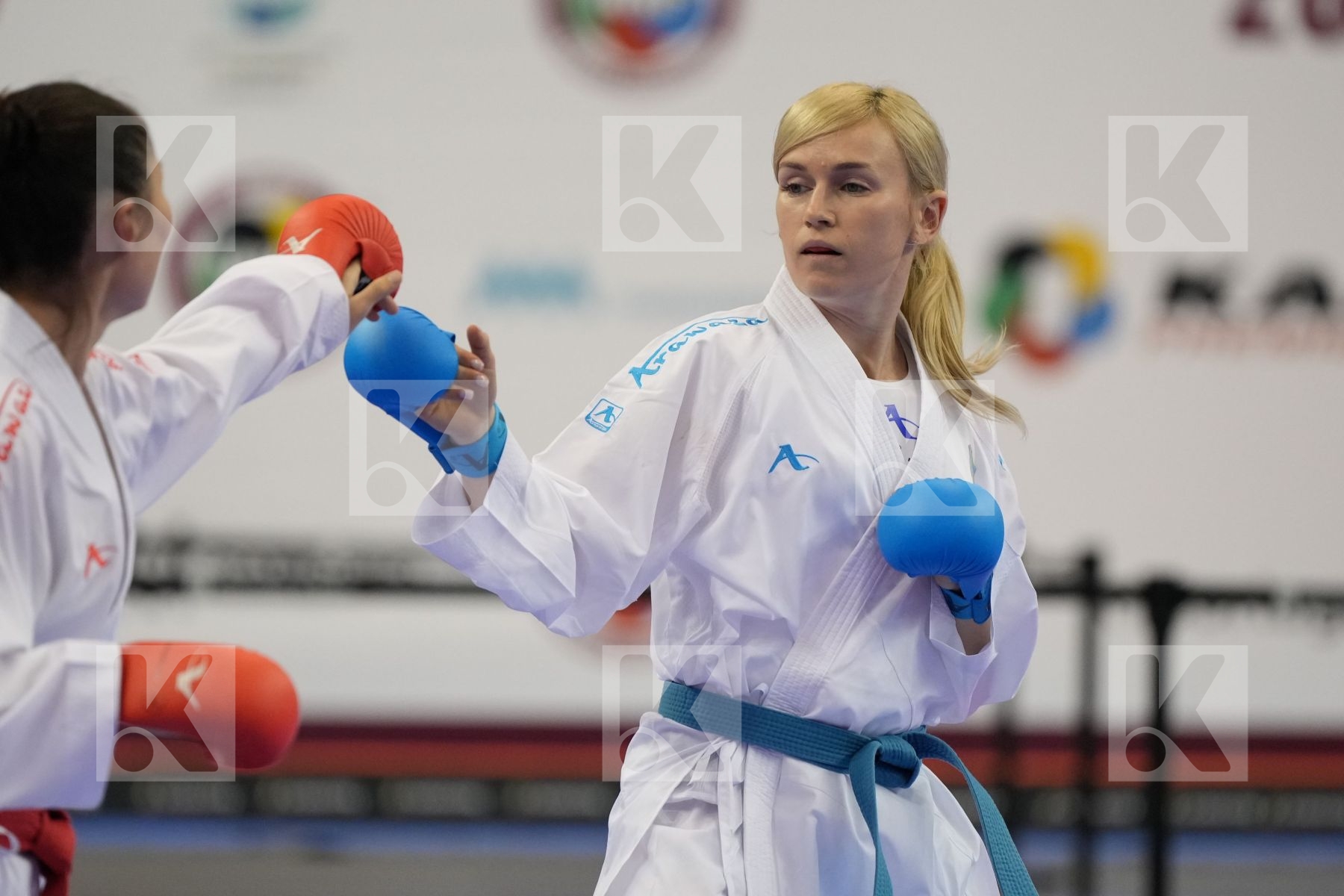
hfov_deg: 6.9
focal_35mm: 300
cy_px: 448
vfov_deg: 4.6
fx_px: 11199
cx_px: 672
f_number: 2.8
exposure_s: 1/1000
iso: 2500
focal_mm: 200
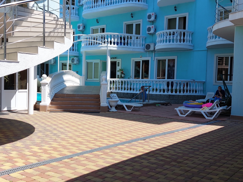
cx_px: 122
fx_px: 168
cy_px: 91
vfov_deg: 56.8
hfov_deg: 71.6
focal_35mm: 24
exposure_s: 1/949
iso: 25
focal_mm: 5.23
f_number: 1.8
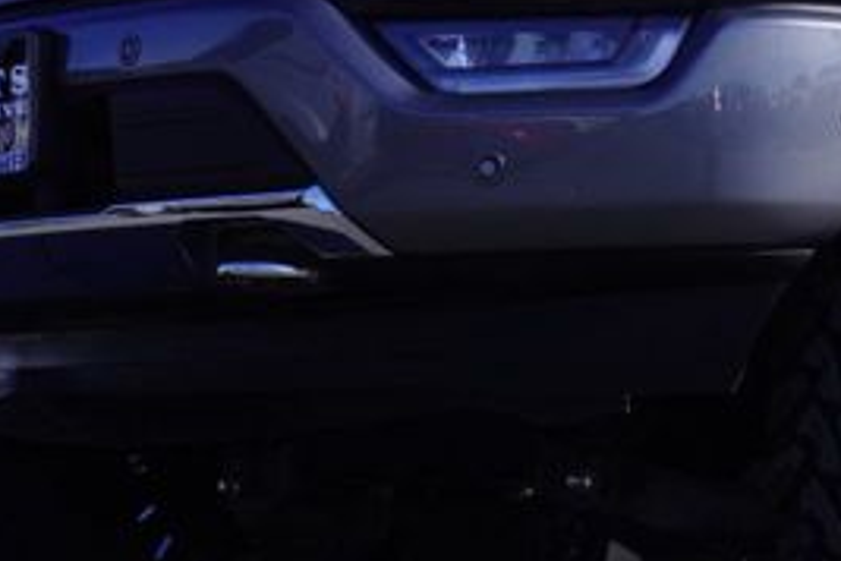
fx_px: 3362
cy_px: 28
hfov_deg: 13.5
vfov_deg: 9.5
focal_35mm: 144
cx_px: 1225
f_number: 11
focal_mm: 25
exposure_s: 1/125
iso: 100
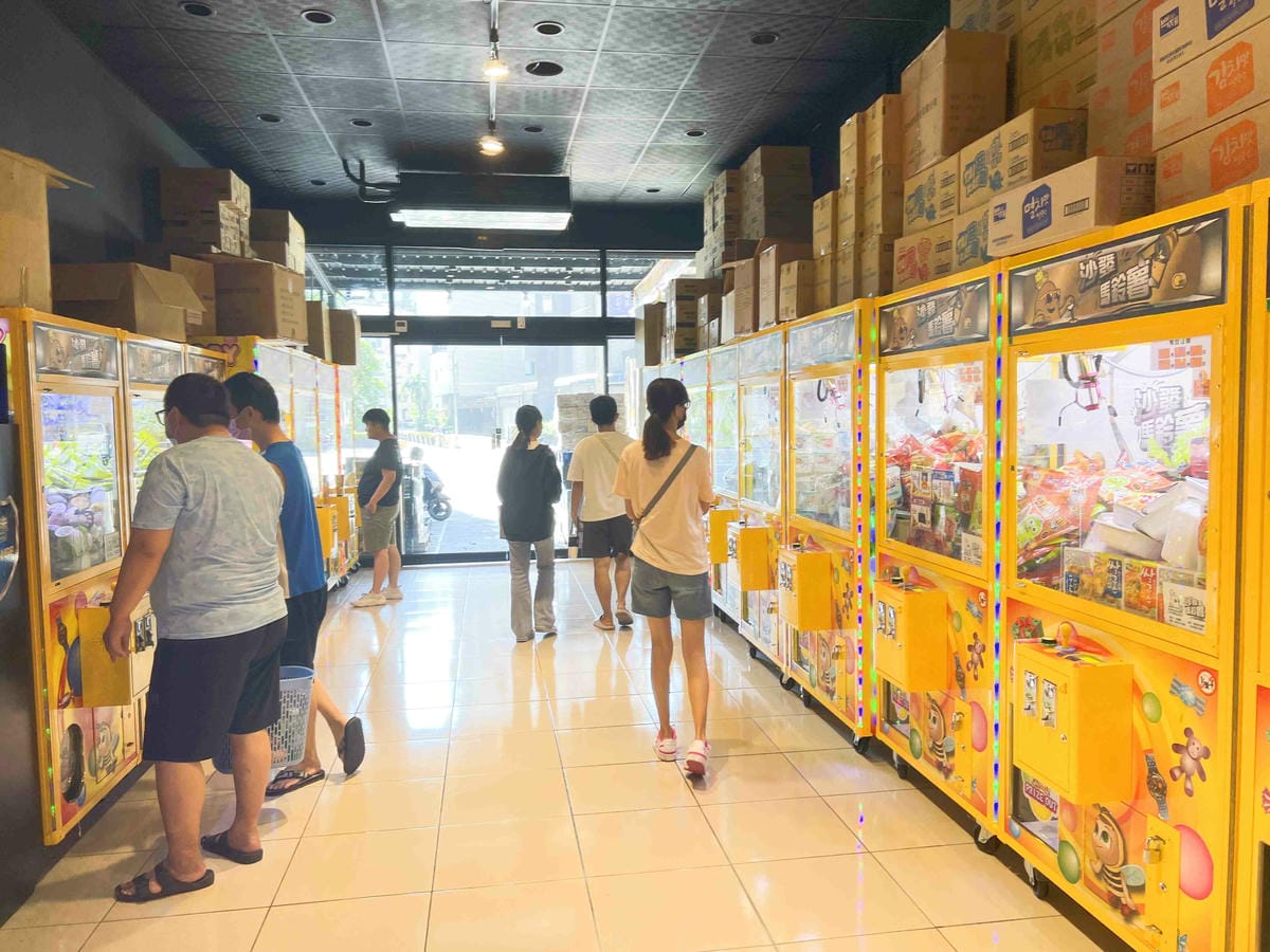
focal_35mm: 26
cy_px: 476
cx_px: 635
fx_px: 954
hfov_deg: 67.3
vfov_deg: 53.1
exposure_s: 1/120
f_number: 1.5
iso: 50
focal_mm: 5.7
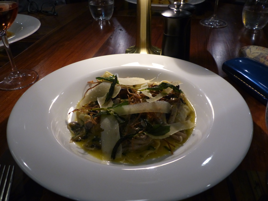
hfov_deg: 60.0
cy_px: 100
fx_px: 232
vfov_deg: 46.8
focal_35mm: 30
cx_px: 134
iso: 400
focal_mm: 5.4
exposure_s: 1/10
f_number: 2.8
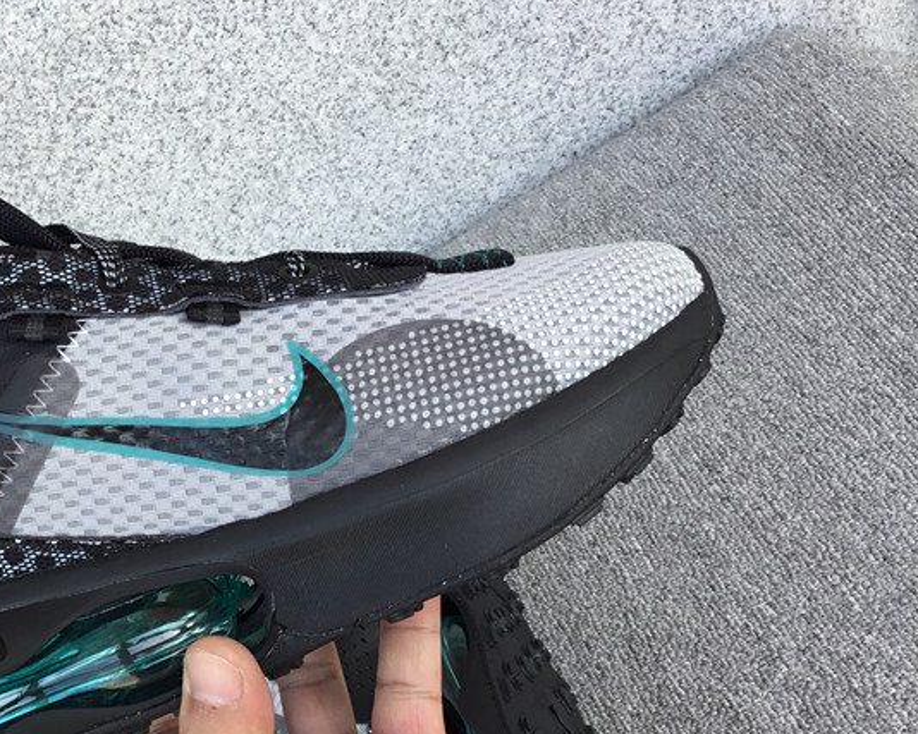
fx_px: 1385
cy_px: 436
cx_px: 155
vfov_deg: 29.6
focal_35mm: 51
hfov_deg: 35.2
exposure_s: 1/118
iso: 25
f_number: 2.4
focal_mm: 3.3
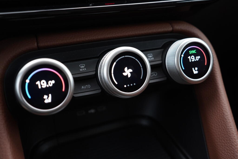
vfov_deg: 36.9
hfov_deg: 53.1
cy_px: 80
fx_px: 238
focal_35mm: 36
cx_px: 119
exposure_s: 1/40
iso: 250
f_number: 2.8
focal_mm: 24
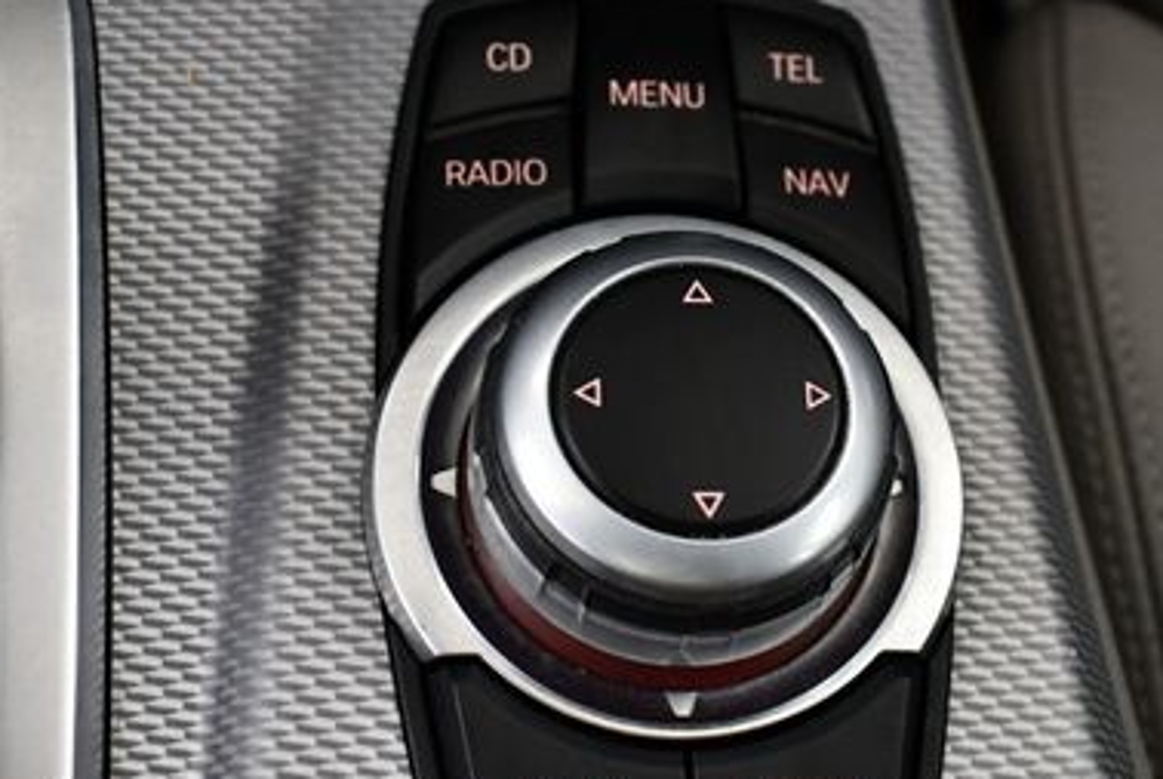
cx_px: 680
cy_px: 351
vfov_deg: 22.3
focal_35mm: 61
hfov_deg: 32.8
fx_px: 1973
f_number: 3.5
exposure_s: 1/125
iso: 1400
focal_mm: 18
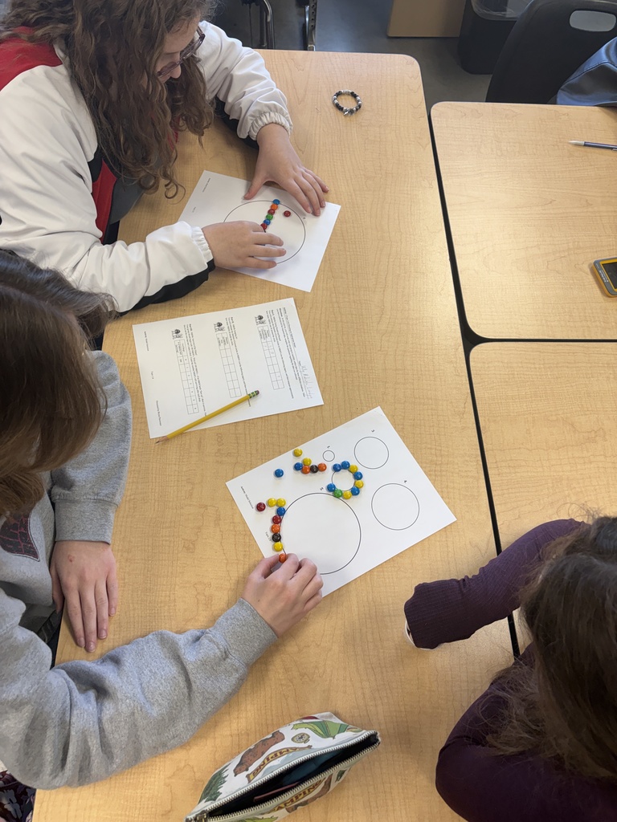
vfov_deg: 67.3
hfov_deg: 53.1
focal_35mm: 26
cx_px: 308
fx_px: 618
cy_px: 411
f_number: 1.6
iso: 80
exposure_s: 1/120
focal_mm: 5.96
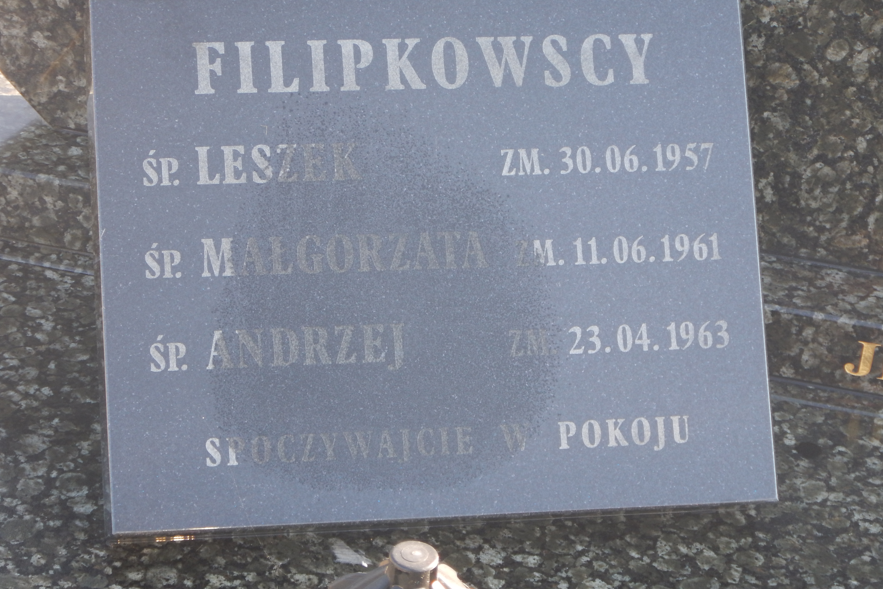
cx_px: 441
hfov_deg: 17.8
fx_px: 2820
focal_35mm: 115
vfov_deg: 11.9
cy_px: 273
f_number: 4.8
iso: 125
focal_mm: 19.7
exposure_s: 1/40
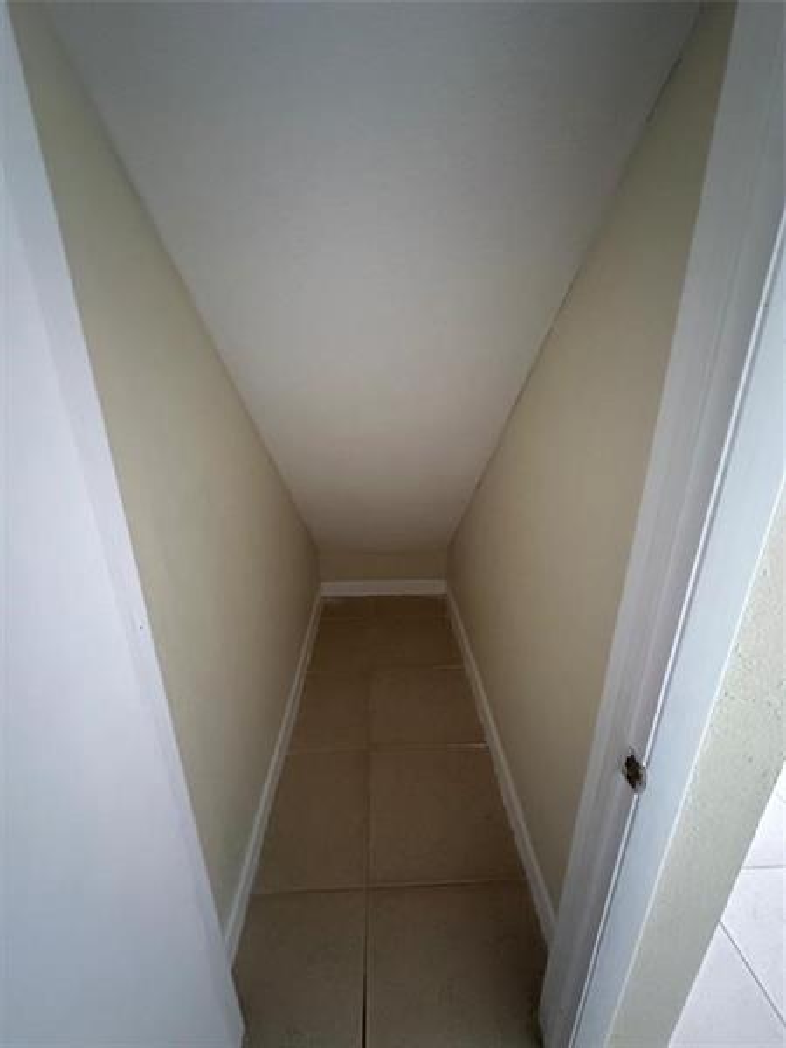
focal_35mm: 14
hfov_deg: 85.7
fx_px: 424
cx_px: 393
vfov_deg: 102.1
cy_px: 524
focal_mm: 2.22
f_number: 2.2
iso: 1250
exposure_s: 1/41
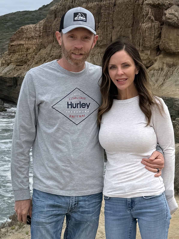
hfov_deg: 56.8
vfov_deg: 71.6
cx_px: 90
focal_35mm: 24
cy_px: 120
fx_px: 166
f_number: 1.8
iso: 80
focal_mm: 6.8
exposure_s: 1/6711
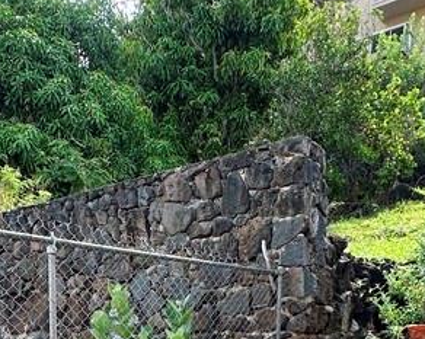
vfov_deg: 26.5
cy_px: 442
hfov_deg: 38.7
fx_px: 603
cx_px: 176
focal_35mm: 48
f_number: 2.2
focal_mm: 2.22
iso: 40
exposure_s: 1/350
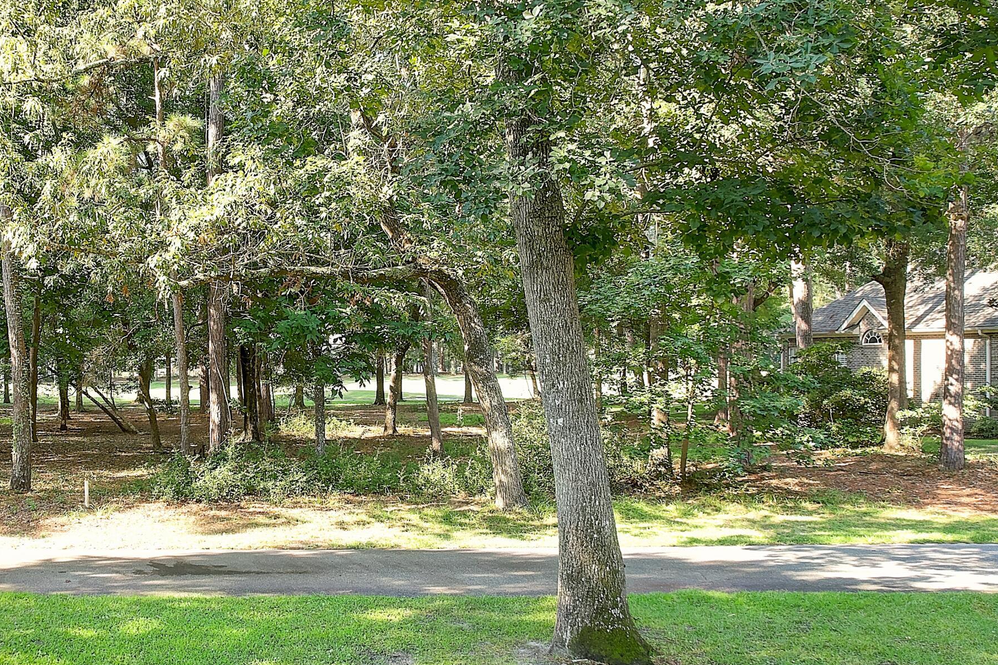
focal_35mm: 37
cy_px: 367
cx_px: 283
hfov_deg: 50.3
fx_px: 1026
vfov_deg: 35.9
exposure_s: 1/40
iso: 100
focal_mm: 8.4
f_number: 2.8
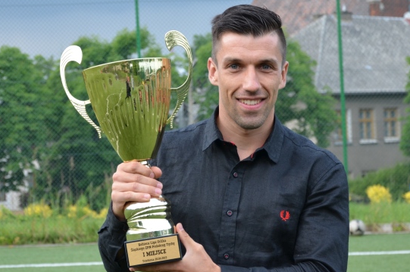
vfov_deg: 13.7
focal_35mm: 100
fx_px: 1134
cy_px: 141
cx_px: 199
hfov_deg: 20.5
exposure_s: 1/125
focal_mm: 45
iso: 250
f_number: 5.6
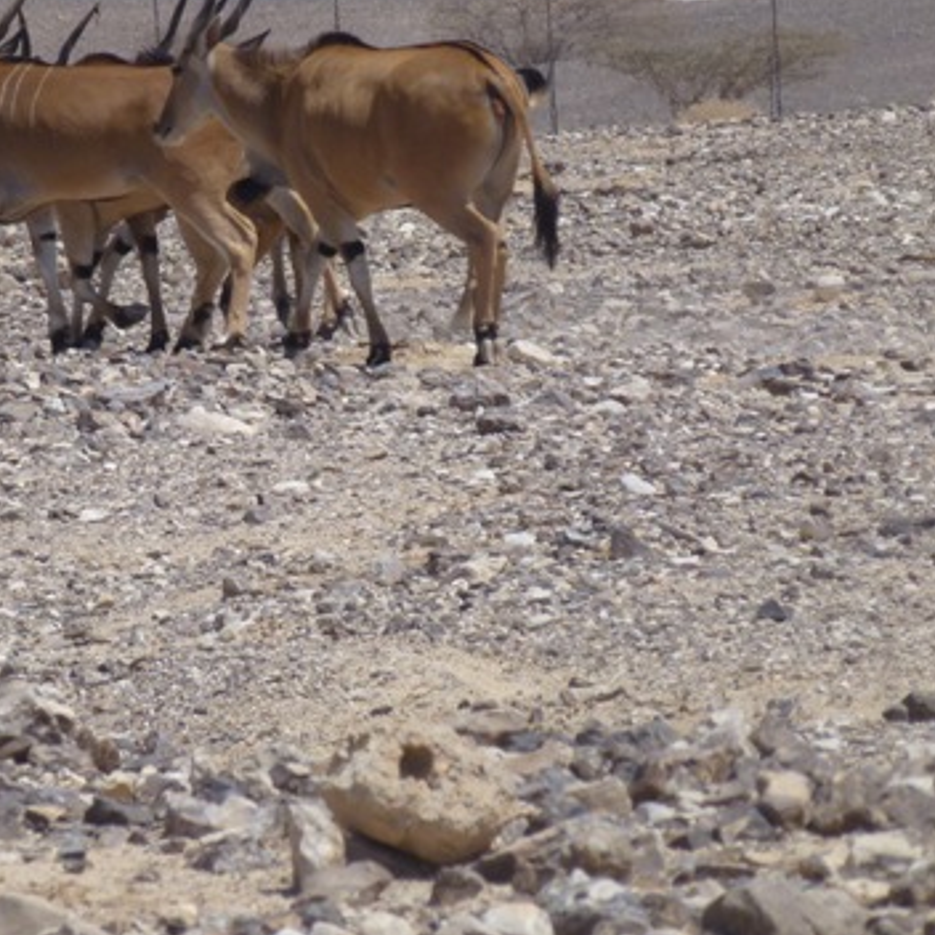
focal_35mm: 400
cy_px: 425
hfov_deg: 4.4
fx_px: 12224
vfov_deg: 4.4
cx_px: 186
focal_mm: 44.5
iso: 100
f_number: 5.6
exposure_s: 1/800
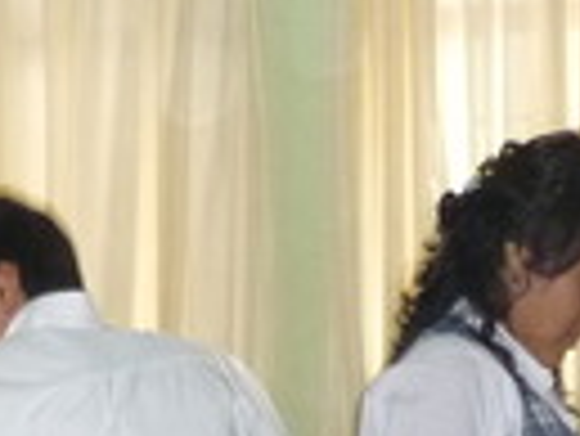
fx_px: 2750
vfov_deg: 8.6
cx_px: 58
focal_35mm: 164
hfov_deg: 12.0
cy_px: 894
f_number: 2.8
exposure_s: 1/30
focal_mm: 5.5
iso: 400
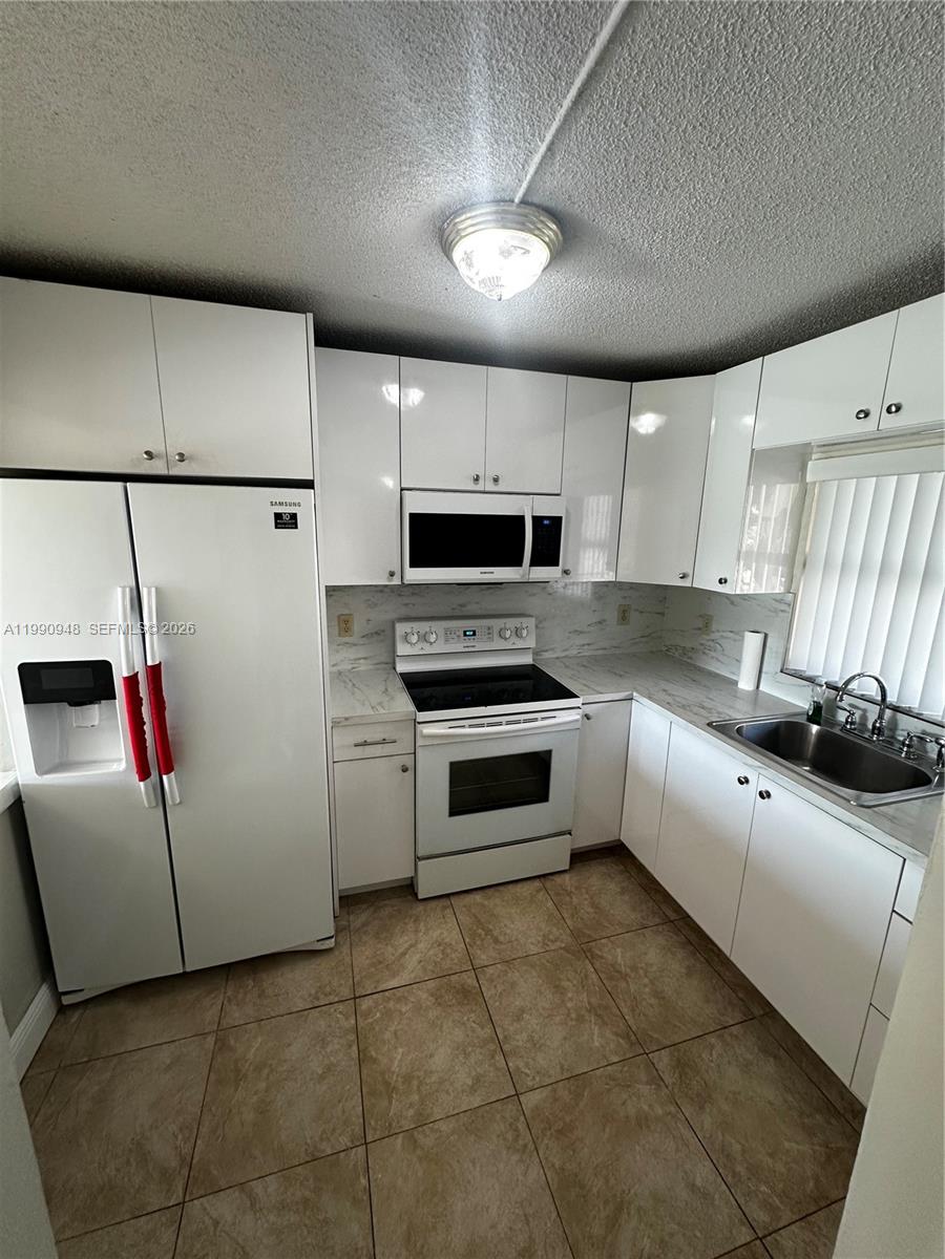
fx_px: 510
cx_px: 472
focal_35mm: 14
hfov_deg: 85.7
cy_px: 630
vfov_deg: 102.1
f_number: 2.2
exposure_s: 1/120
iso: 200
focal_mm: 2.22
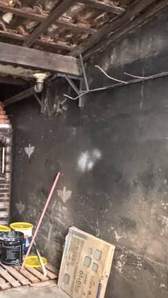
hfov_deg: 29.5
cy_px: 162
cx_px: 24
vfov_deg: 51.5
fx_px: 308
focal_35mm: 39
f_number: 2.2
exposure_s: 1/30
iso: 2000
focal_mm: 2.22
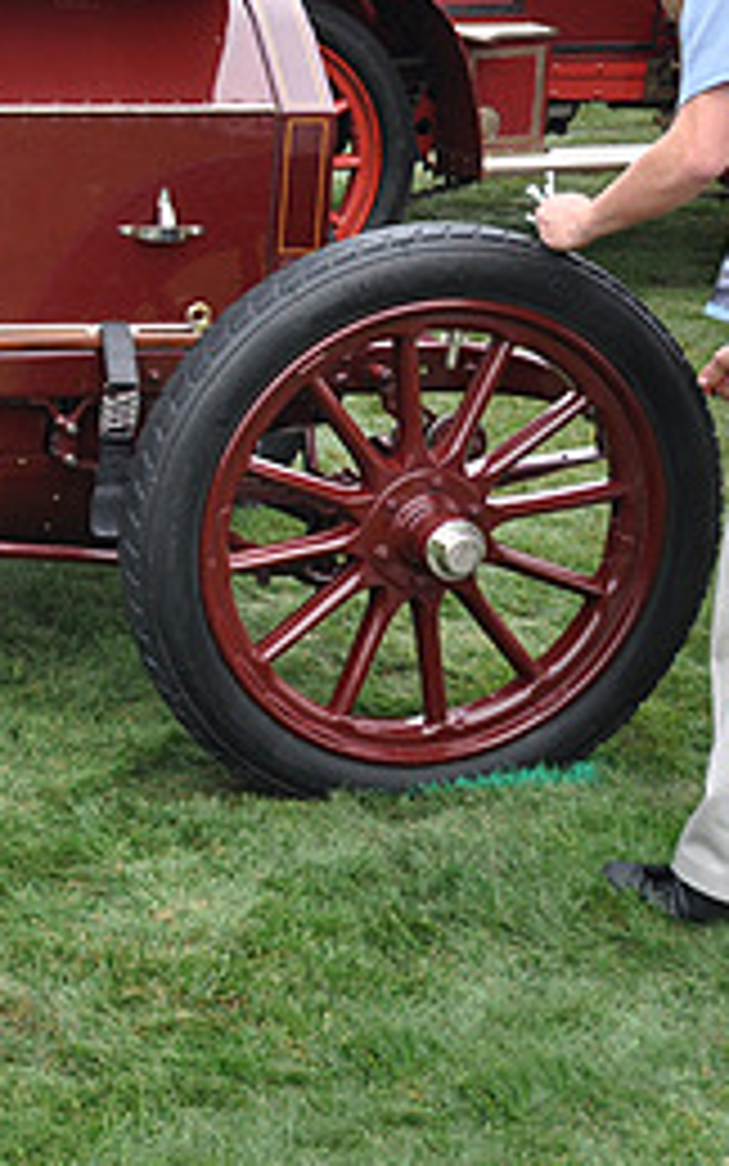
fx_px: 2700
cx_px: -513
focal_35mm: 85
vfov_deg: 24.1
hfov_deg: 13.9
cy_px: 295
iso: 400
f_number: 5.6
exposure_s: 1/125
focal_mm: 24
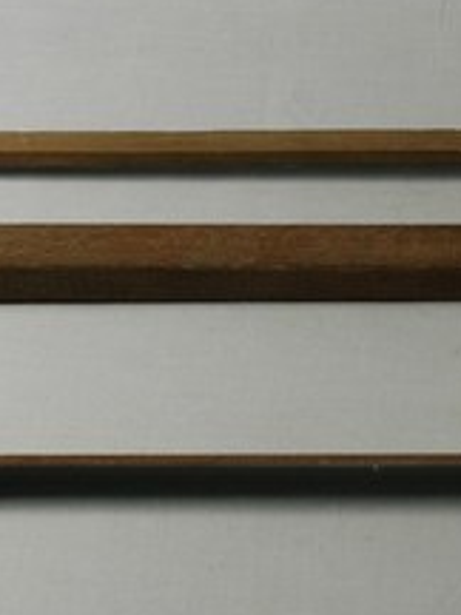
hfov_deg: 7.2
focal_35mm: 205
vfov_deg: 9.6
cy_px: 249
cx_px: 478
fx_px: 3640
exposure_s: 1/8
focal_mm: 48
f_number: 10
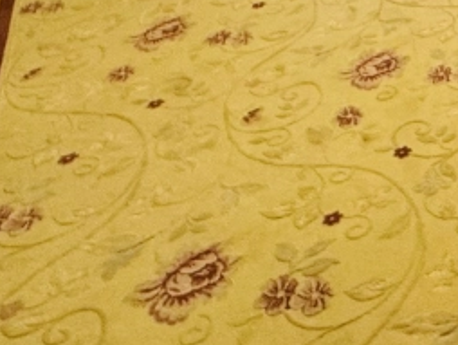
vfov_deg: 15.5
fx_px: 914
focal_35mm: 69
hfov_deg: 23.1
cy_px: -406
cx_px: 673
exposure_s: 1/50
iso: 200
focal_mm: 2.22
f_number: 2.2
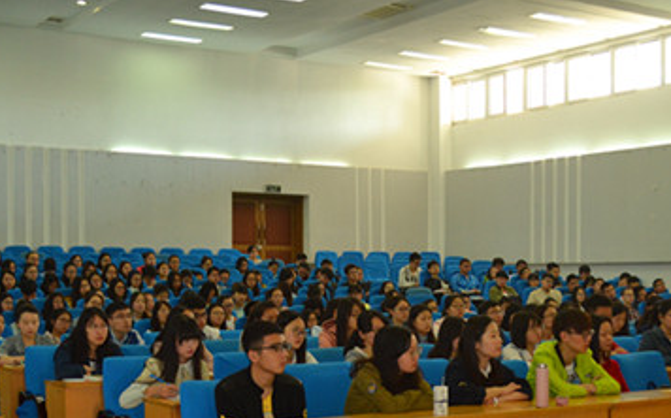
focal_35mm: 57
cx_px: 381
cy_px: 305
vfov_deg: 22.5
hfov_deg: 35.6
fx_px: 1042
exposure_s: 1/60
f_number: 4.2
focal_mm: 26
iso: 800
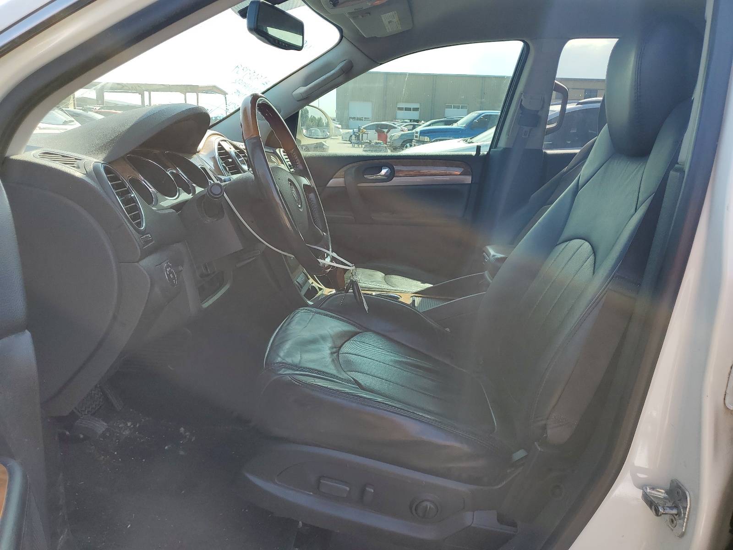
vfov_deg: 53.1
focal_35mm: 26
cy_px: 275
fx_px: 551
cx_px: 366
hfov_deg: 67.3
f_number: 1.5
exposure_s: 1/714
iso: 50
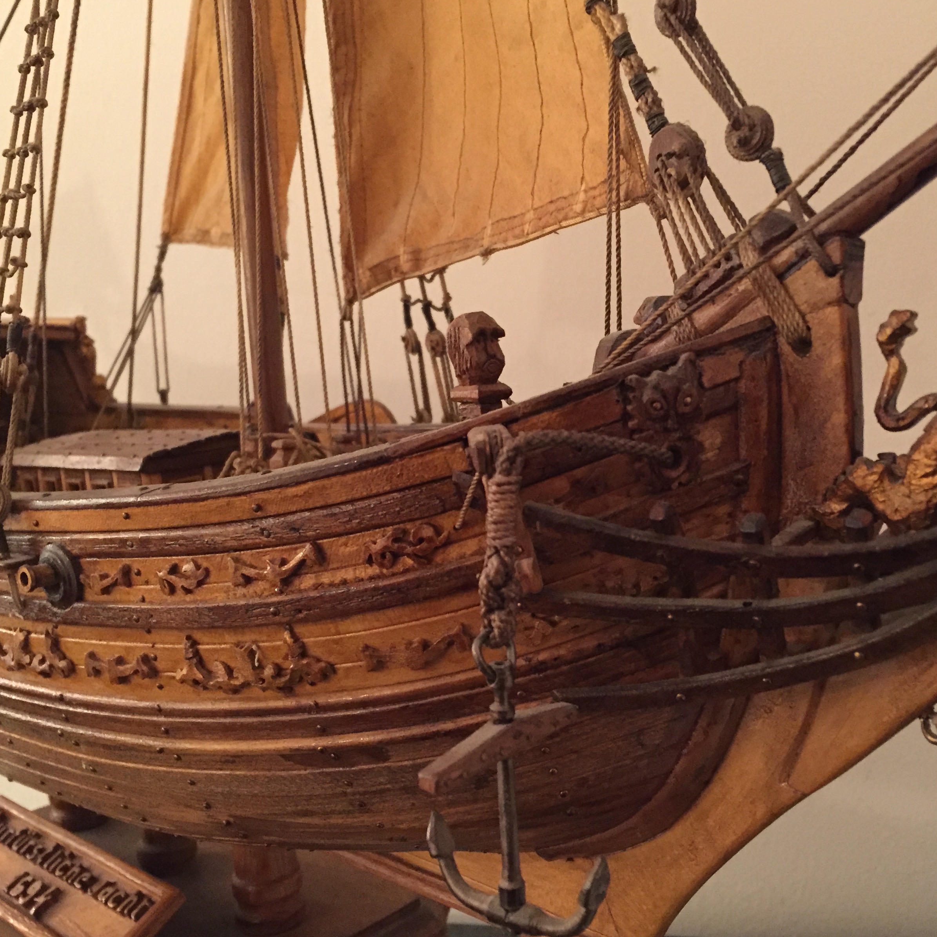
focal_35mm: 35
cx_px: 527
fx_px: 1072
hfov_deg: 47.1
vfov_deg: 47.2
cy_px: 463
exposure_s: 1/17
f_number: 2.2
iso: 320
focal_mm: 4.15
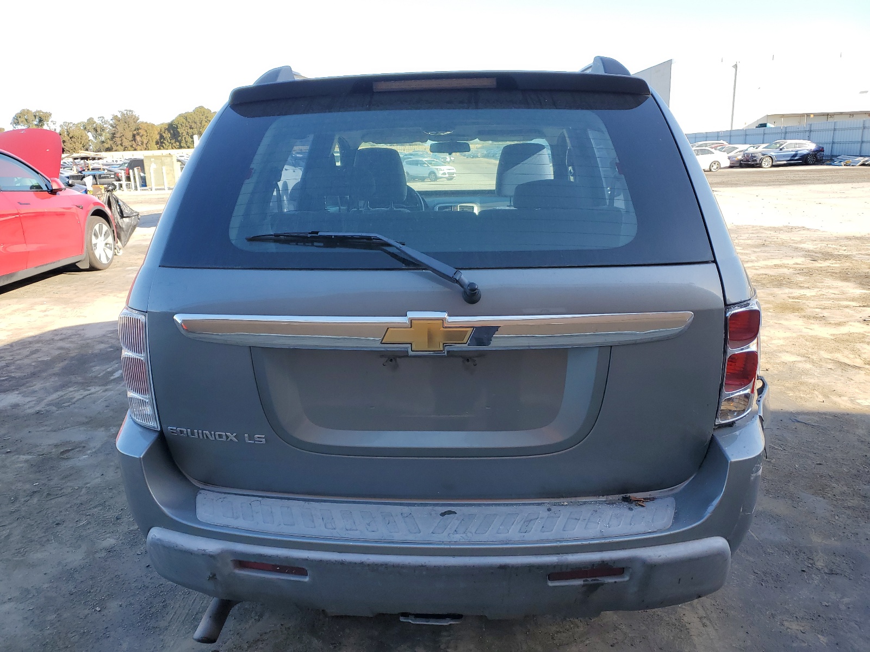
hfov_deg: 67.3
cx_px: 435
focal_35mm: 26
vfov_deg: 53.1
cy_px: 326
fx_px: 653
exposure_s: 1/667
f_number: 1.5
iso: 50
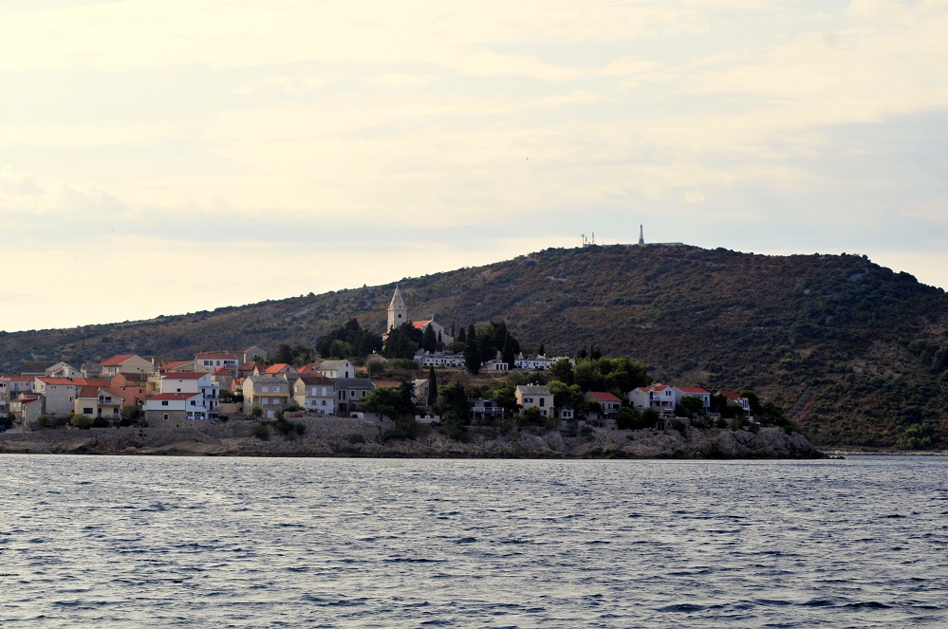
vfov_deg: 13.0
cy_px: 314
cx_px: 474
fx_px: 2761
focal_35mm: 105
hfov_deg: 19.5
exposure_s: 1/1250
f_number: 6.3
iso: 320
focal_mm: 70
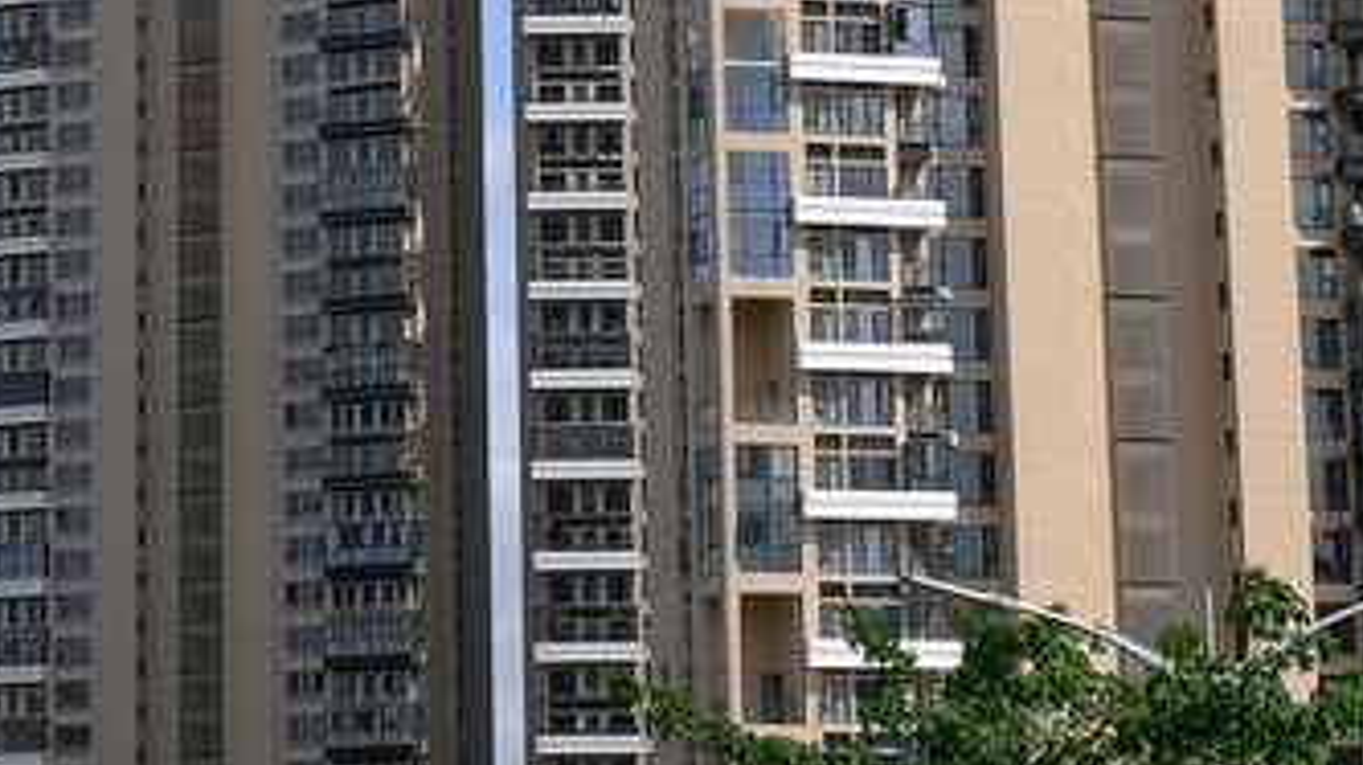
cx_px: 201
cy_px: -172
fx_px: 4913
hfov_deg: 15.6
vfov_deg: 8.8
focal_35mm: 136
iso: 100
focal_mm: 24
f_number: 12
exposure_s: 1/125
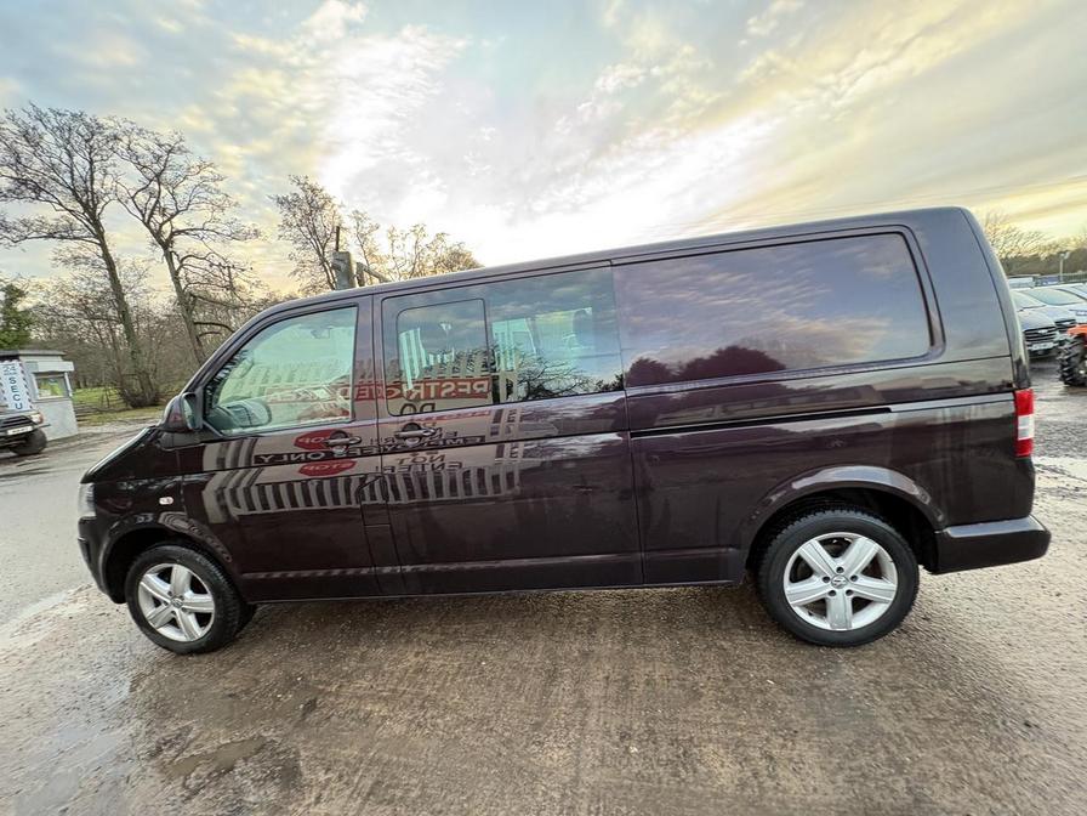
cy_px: 408
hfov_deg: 102.1
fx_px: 440
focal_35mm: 14
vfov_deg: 85.7
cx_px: 544
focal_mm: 2.22
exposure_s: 1/69
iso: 250
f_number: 2.2
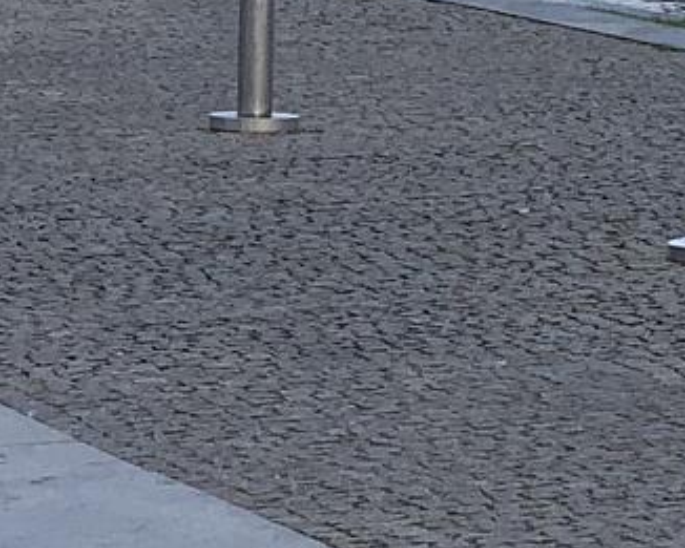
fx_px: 6469
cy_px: -930
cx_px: 939
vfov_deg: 4.7
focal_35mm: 319
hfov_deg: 6.0
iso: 16
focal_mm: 6
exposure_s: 1/311
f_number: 2.4
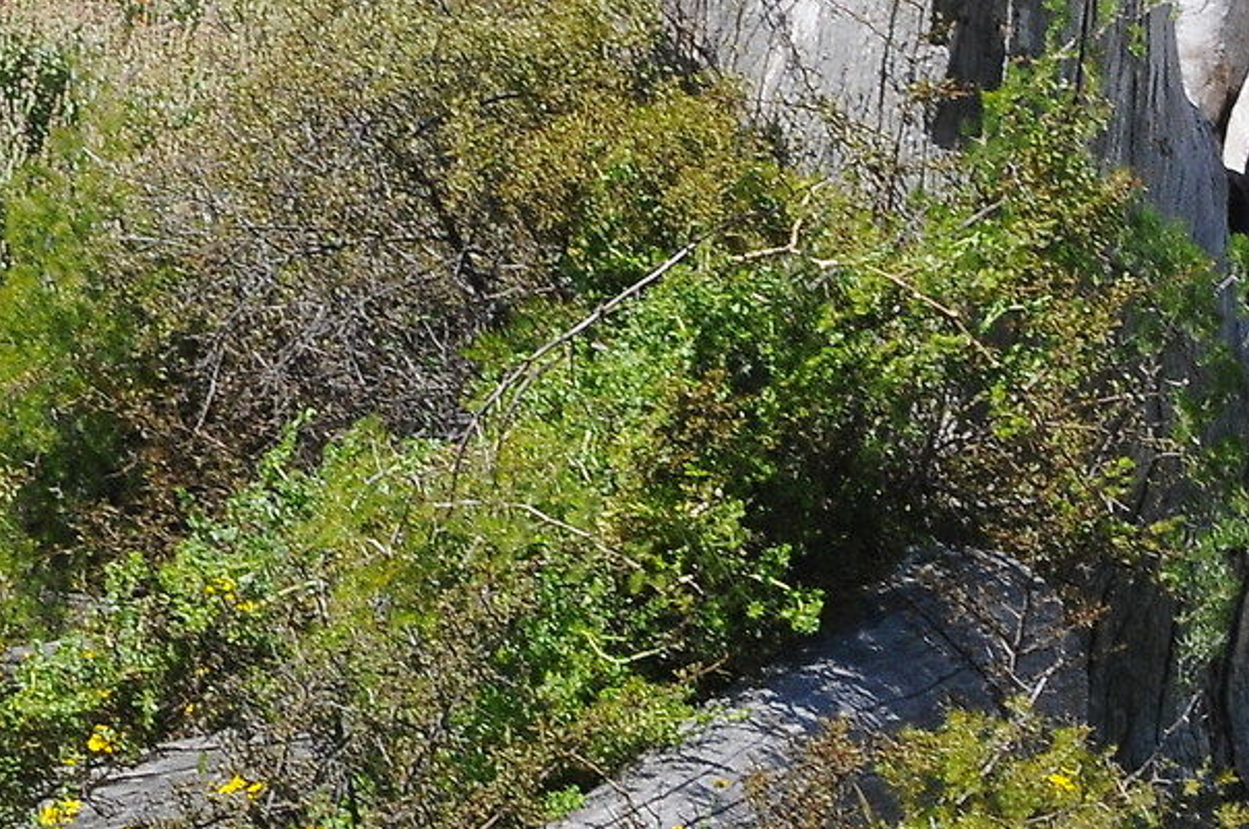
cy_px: 302
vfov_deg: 2.9
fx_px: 16111
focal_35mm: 465
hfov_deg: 4.4
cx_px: 1121
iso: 400
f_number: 16
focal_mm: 78
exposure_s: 1/200
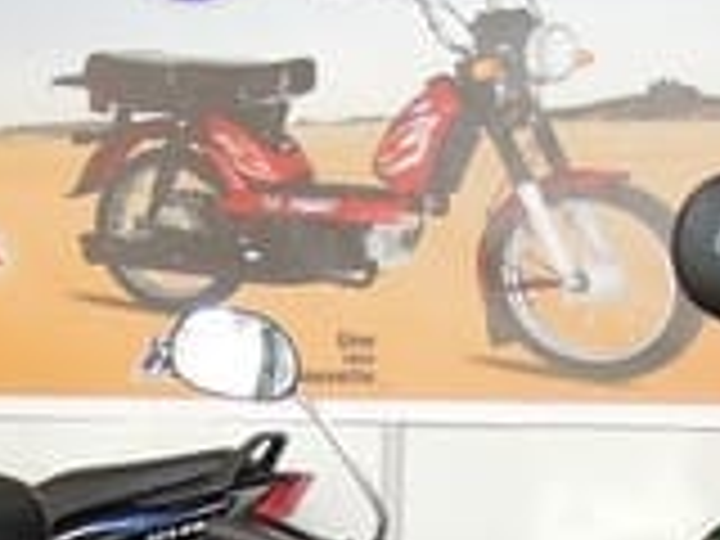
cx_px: 468
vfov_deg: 15.0
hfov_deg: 21.7
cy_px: 846
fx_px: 1872
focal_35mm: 90
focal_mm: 4.3
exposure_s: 1/100
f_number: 2.8
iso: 160
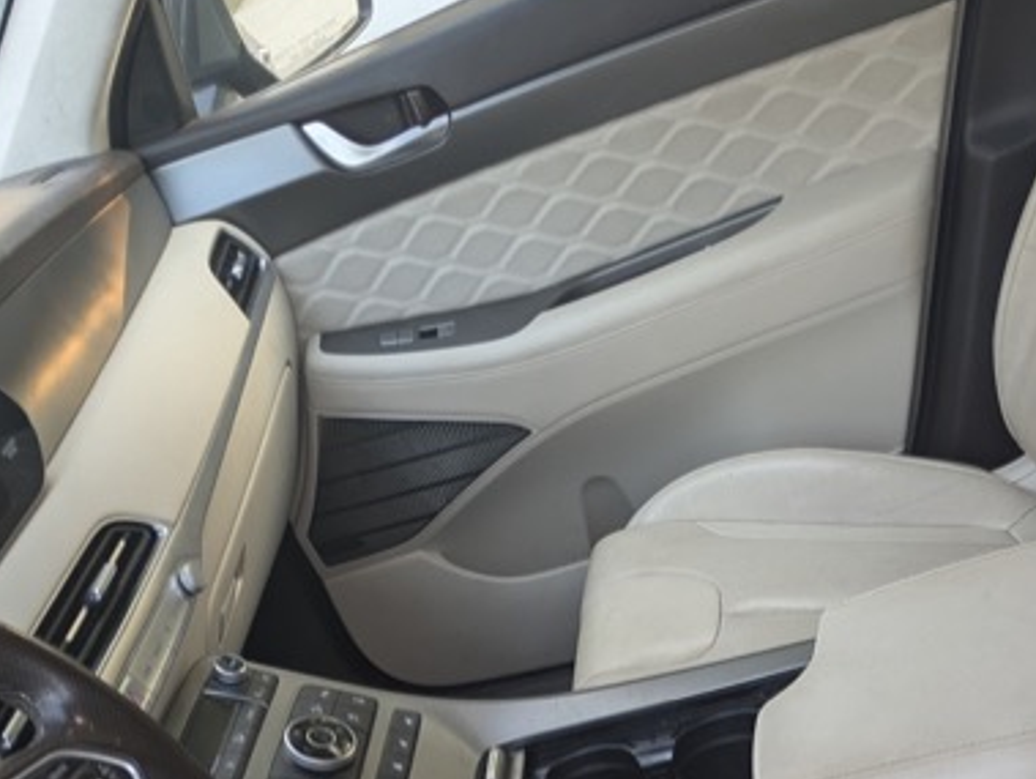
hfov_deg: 48.9
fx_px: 1138
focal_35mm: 38
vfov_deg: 29.7
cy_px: 1029
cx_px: 522
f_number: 1.7
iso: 54
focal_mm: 2.02
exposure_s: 1/35.3
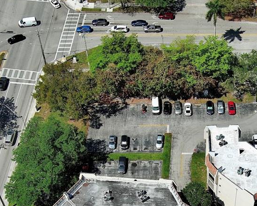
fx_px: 608
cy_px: 250
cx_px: 211
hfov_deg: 23.5
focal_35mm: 80
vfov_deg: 18.2
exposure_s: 1/2079
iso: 100
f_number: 2.8
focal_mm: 10.57
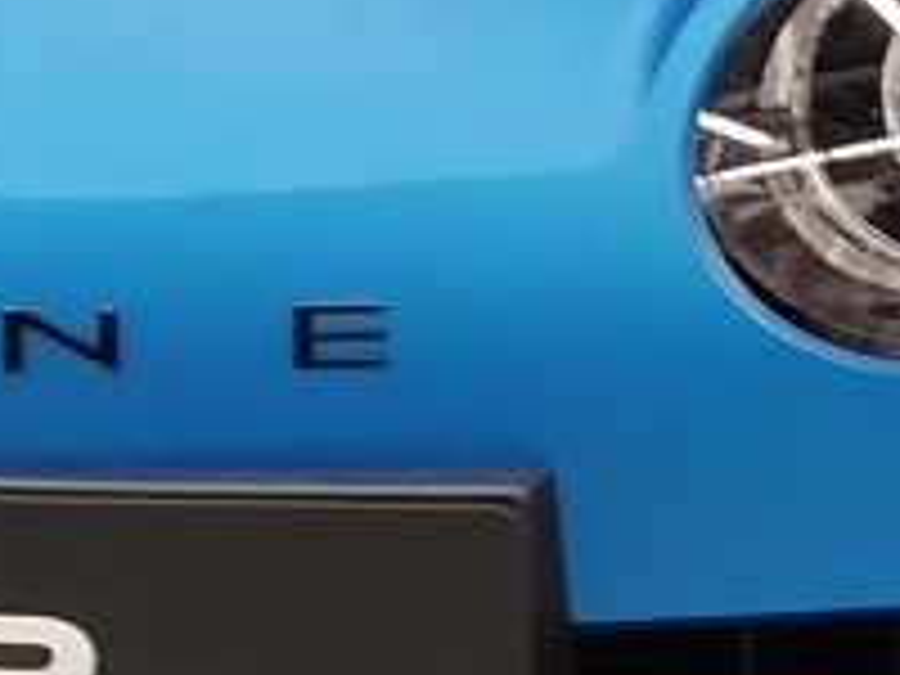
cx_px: 616
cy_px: 108
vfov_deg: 8.9
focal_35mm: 166
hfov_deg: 11.9
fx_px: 4316
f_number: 1.79
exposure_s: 1/33
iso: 360
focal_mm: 4.74
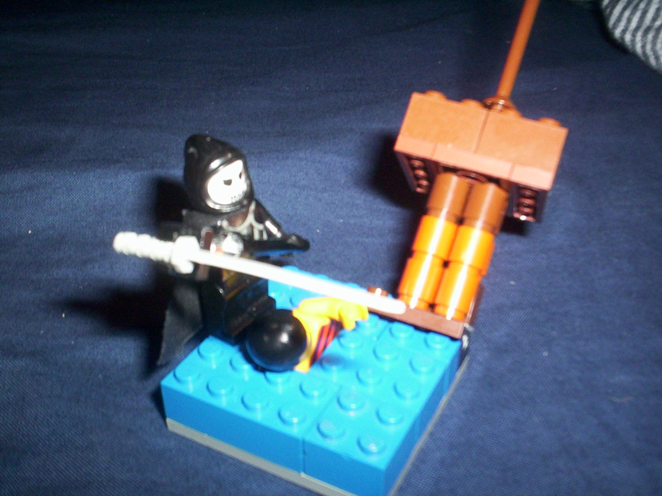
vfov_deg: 37.7
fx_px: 727
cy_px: 248
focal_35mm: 38
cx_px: 331
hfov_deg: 49.0
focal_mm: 4.99
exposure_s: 1/60
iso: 140
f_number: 4.5
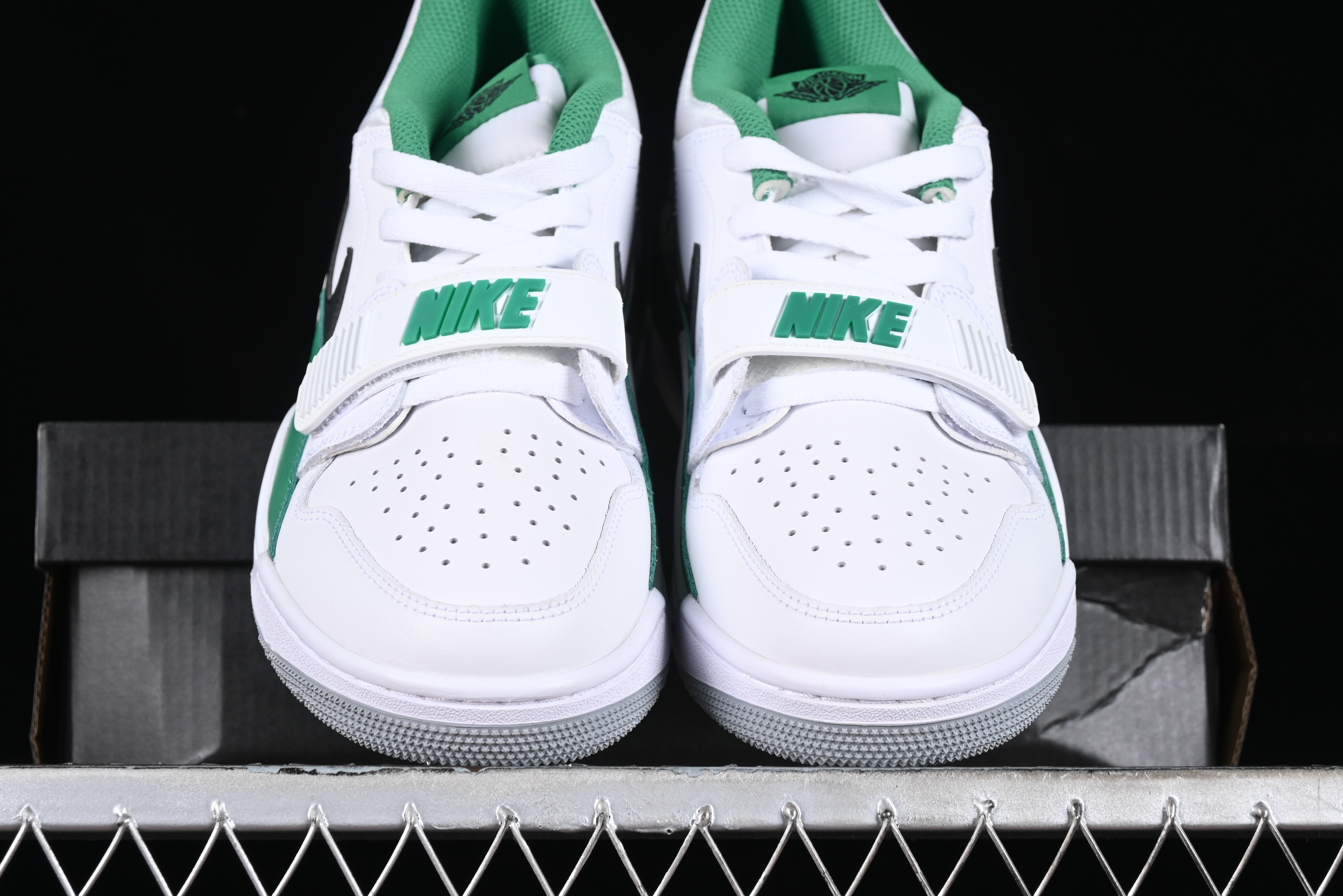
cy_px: 445
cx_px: 645
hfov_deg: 22.6
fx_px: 3357
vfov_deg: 15.2
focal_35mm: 90
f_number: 7.1
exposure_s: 1/80
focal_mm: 50
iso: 160
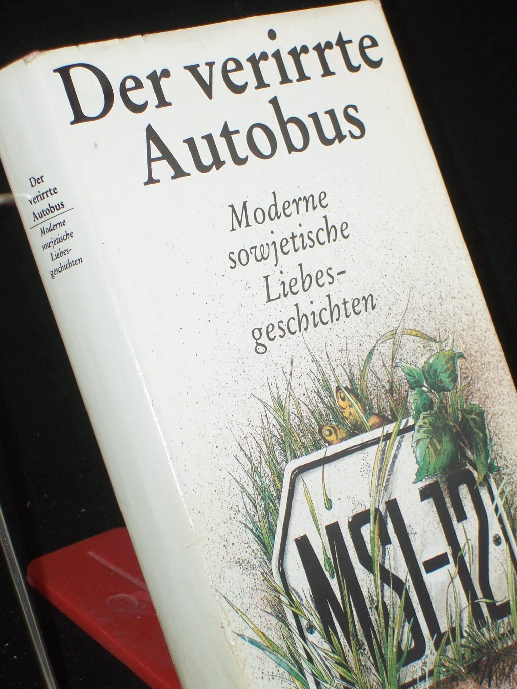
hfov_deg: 14.5
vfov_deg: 19.3
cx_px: 258
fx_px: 2031
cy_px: 344
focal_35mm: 102
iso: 80
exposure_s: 1/100
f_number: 4.6
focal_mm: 16.8
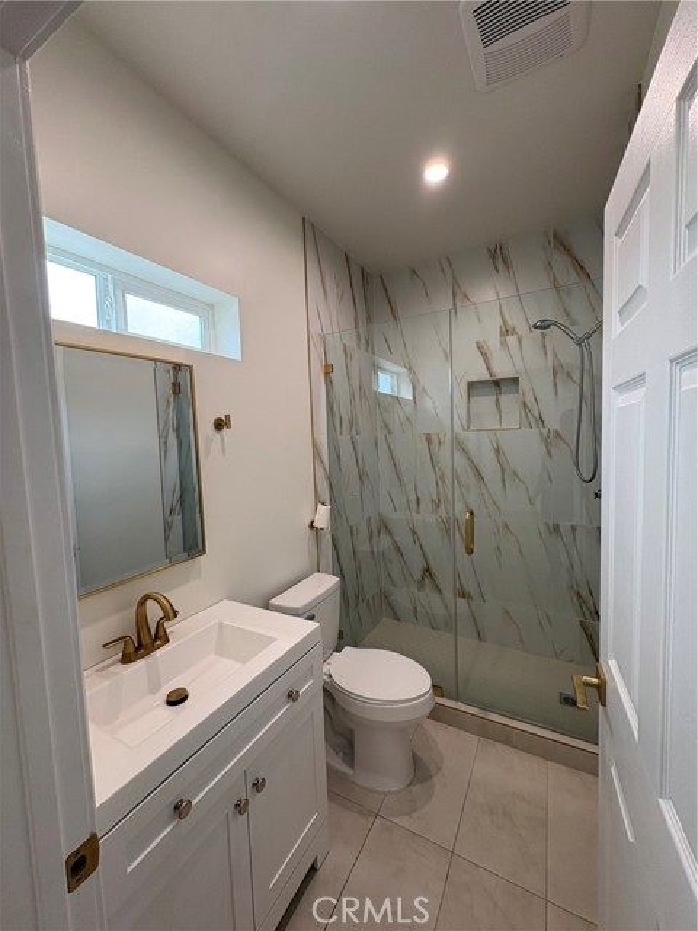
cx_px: 349
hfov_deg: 85.7
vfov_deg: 102.1
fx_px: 376
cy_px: 466
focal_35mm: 14
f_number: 2.2
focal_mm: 2.22
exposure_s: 1/99
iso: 100
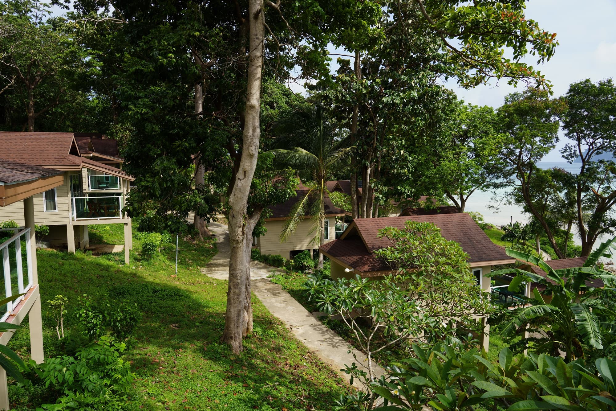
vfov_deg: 53.1
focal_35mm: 24
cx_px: 308
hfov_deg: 73.7
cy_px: 206
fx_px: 411
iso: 125
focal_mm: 24
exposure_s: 1/160
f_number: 11
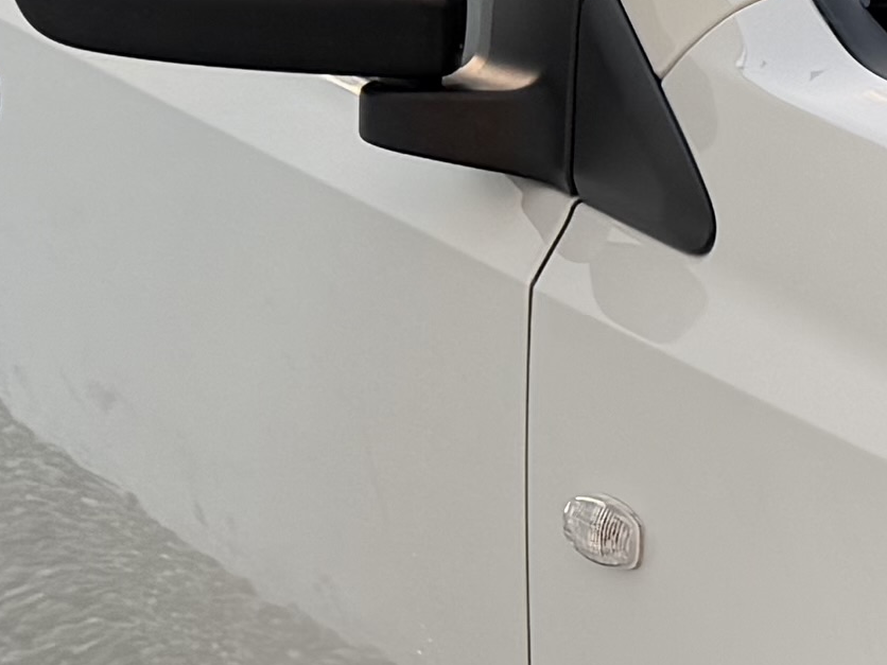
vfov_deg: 9.0
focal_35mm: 164
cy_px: 686
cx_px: 1727
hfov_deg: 11.0
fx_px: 4202
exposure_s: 1/225
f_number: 1.78
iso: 64
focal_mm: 6.76
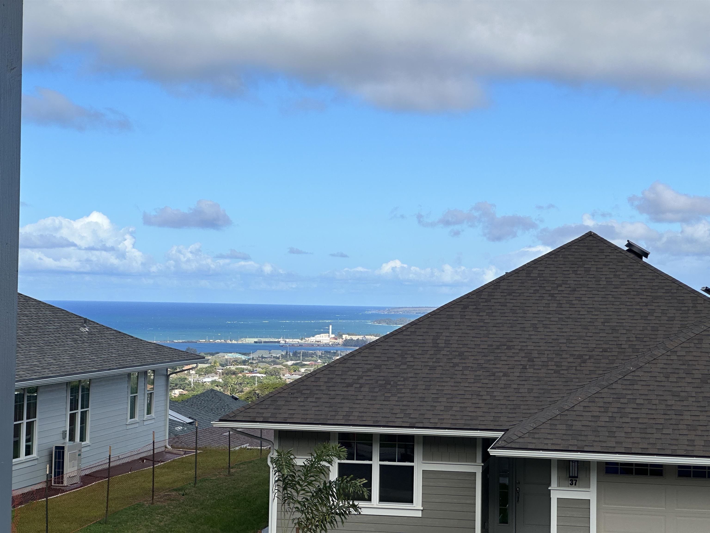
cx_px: 355
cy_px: 266
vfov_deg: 19.1
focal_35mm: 77
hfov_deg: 25.3
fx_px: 1579
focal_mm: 9
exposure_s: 1/968
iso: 32
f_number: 2.8
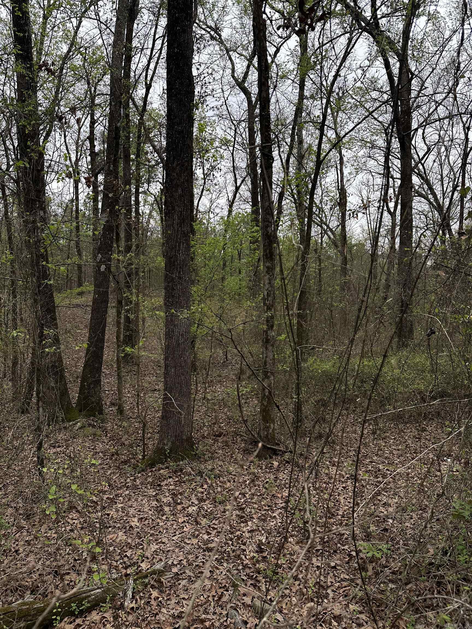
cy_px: 314
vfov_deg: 71.6
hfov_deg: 56.8
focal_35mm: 24
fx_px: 436
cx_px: 236
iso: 80
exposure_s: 1/570
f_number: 1.78
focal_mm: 6.86
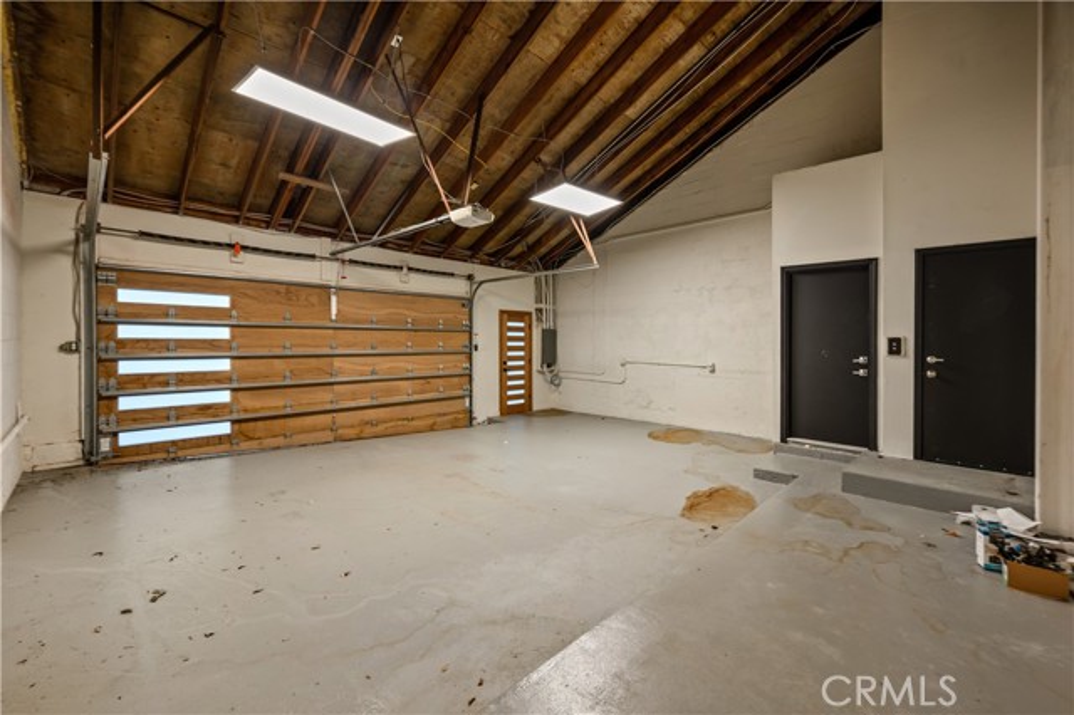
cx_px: 537
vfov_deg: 81.1
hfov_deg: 104.3
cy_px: 358
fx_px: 417
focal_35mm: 14
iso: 100
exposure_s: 1/2
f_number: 8
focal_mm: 14
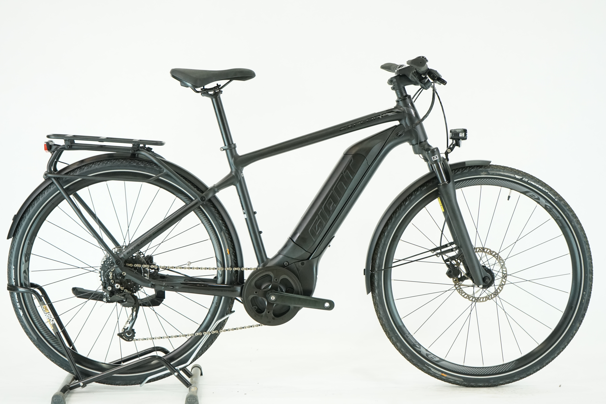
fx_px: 1128
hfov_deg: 30.1
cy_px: 202
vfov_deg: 20.3
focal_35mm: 67
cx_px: 303
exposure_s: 1/200
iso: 2500
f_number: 5.6
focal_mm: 67
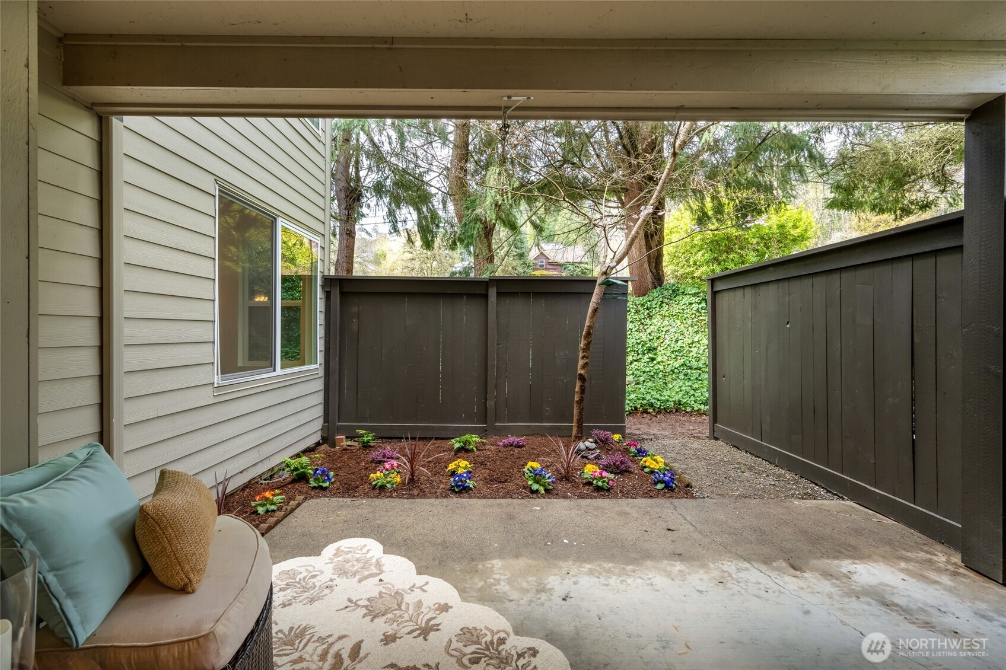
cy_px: 335
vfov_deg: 72.0
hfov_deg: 95.0
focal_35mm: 16
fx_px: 461
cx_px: 503
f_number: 9
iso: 250
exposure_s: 1/20
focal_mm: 16.5
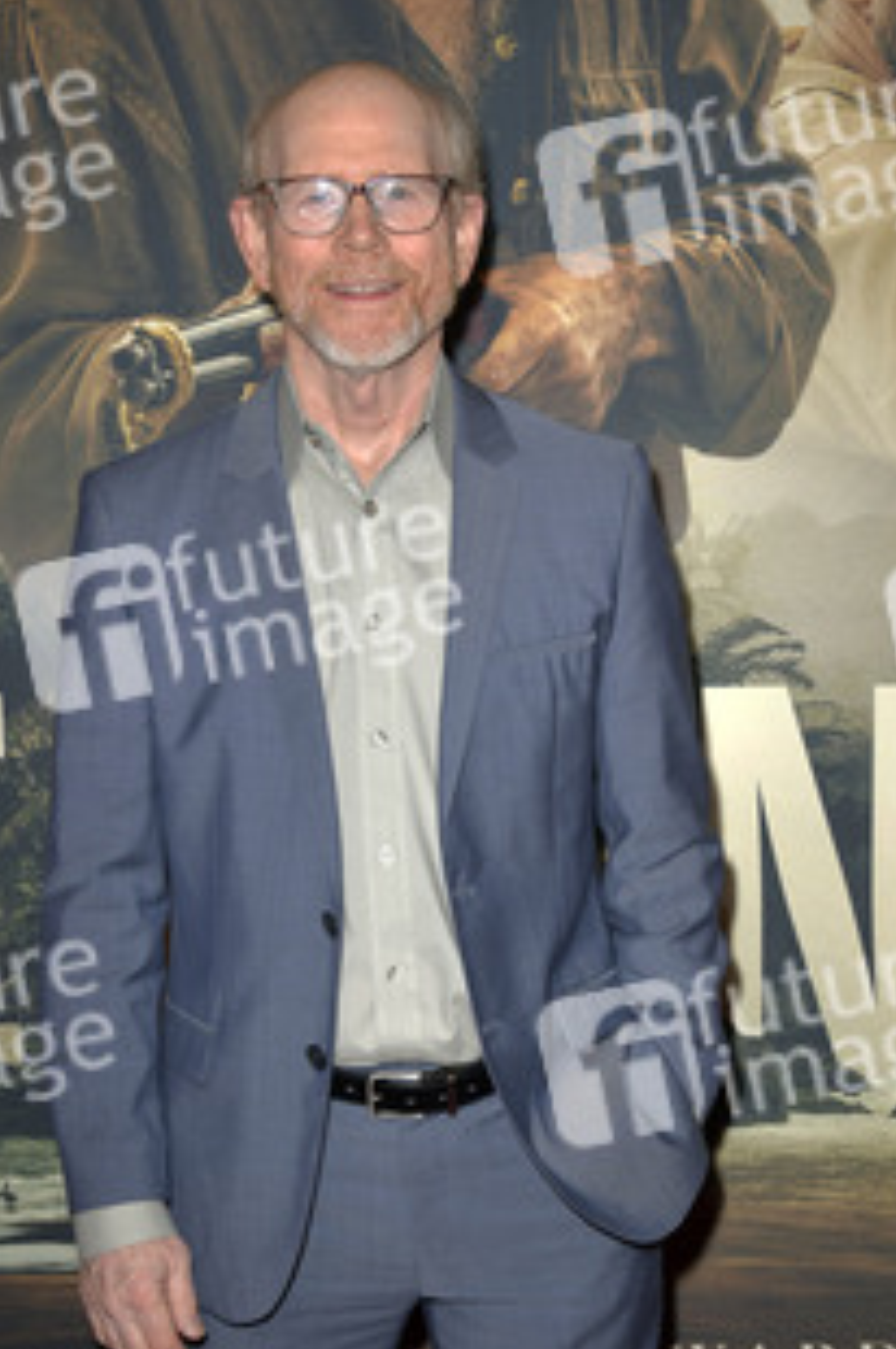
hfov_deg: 27.4
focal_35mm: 49
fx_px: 1833
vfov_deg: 40.2
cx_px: 365
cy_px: 827
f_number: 5.6
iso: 250
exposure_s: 1/250
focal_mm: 38
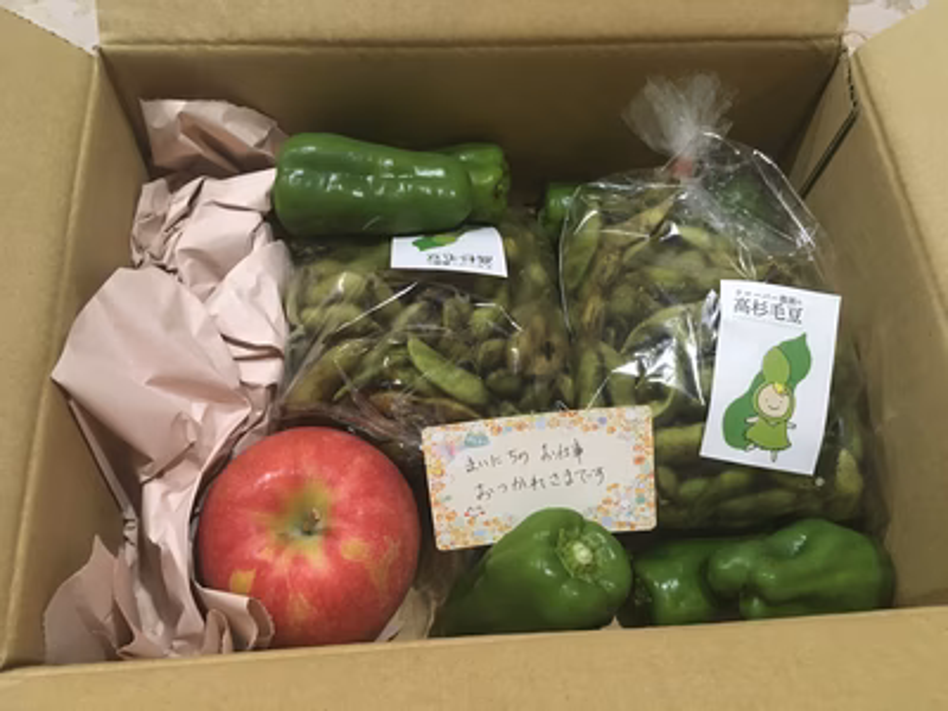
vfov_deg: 48.2
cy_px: 356
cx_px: 474
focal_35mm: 29
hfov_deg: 61.7
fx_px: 794
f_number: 2.2
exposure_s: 1/24
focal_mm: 4.15
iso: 200
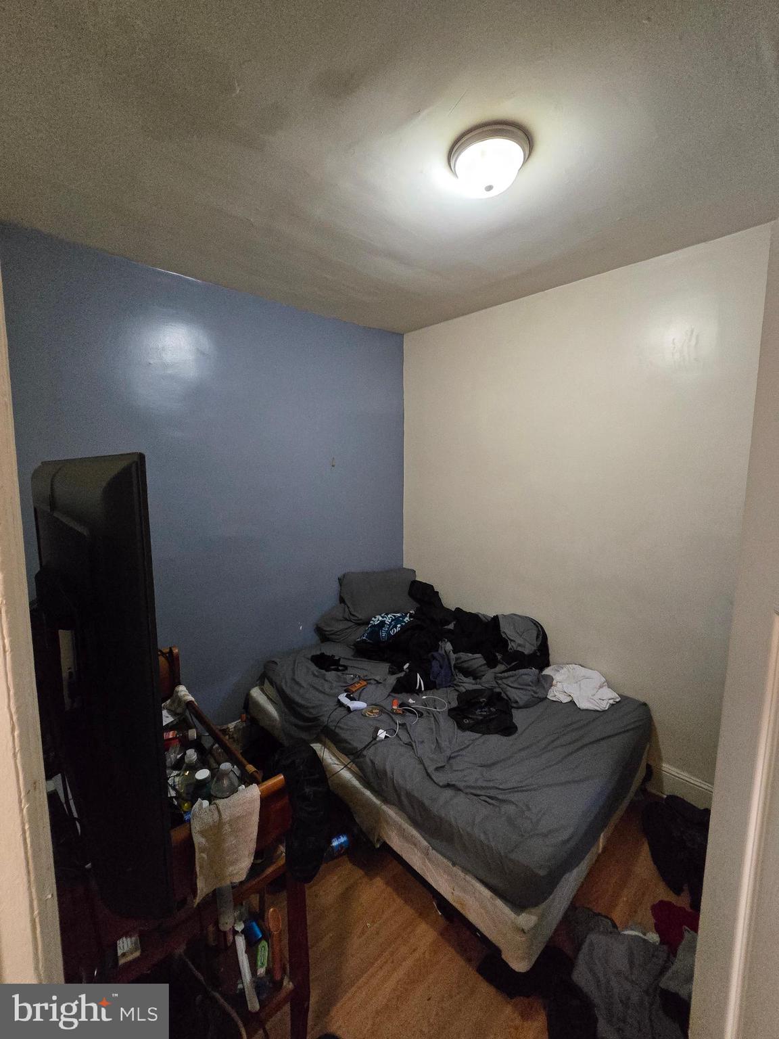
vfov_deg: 106.2
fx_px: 390
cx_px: 390
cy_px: 520
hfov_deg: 89.9
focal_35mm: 13
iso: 1600
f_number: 2.2
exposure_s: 1/60
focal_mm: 2.2
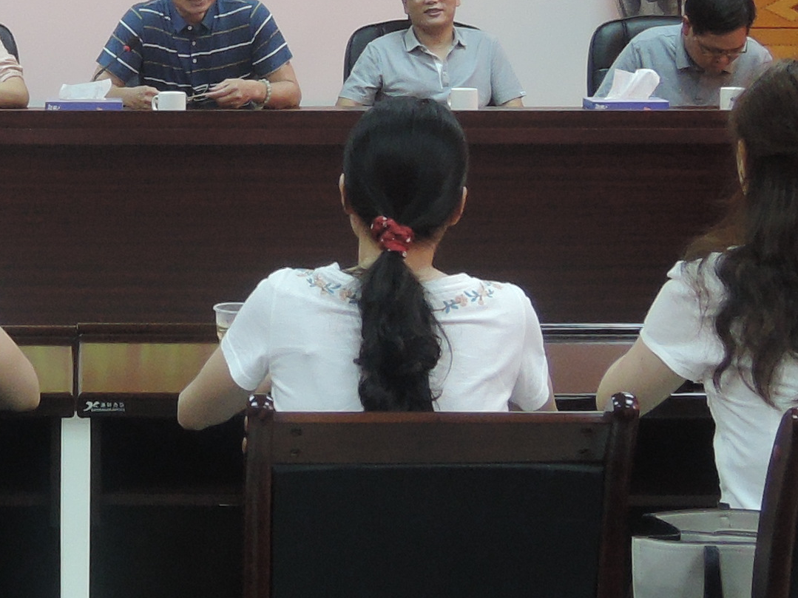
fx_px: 2051
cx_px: 78
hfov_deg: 21.5
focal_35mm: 89
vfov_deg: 16.2
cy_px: -30
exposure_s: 1/30
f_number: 2.8
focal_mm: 5.1
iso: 400
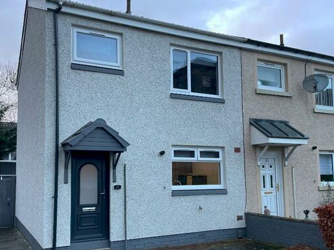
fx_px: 347
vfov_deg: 39.5
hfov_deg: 51.4
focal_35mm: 36
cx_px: 162
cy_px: 145
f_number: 1.6
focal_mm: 4.2
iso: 100
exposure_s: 1/121
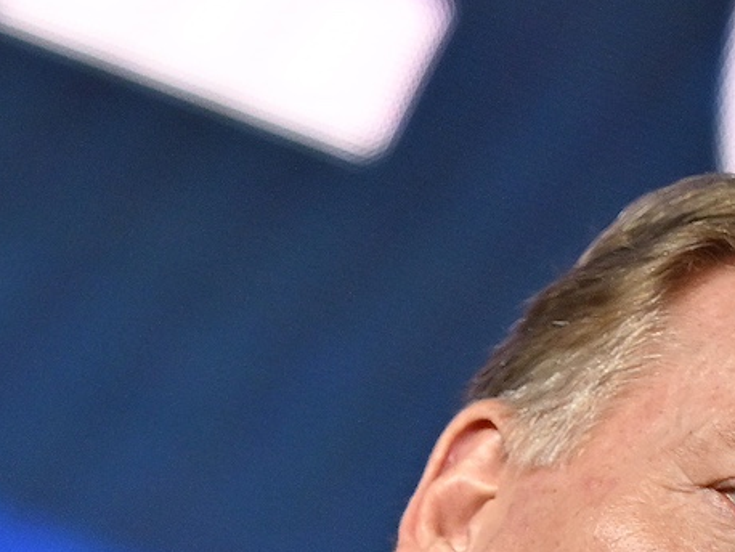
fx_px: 22009
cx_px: 140
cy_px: 960
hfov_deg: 1.9
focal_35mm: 1036
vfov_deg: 1.4
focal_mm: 165
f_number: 2.8
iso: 1000
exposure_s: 1/250
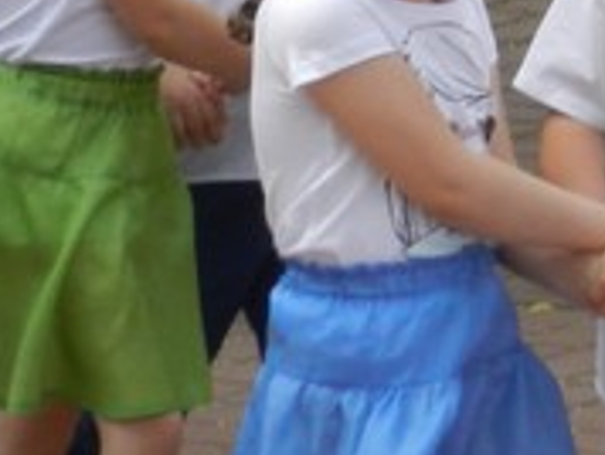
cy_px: -323
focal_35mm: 661
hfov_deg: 3.0
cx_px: 625
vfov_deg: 2.3
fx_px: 11568
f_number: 4.8
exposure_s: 1/400
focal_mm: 20.5
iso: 160
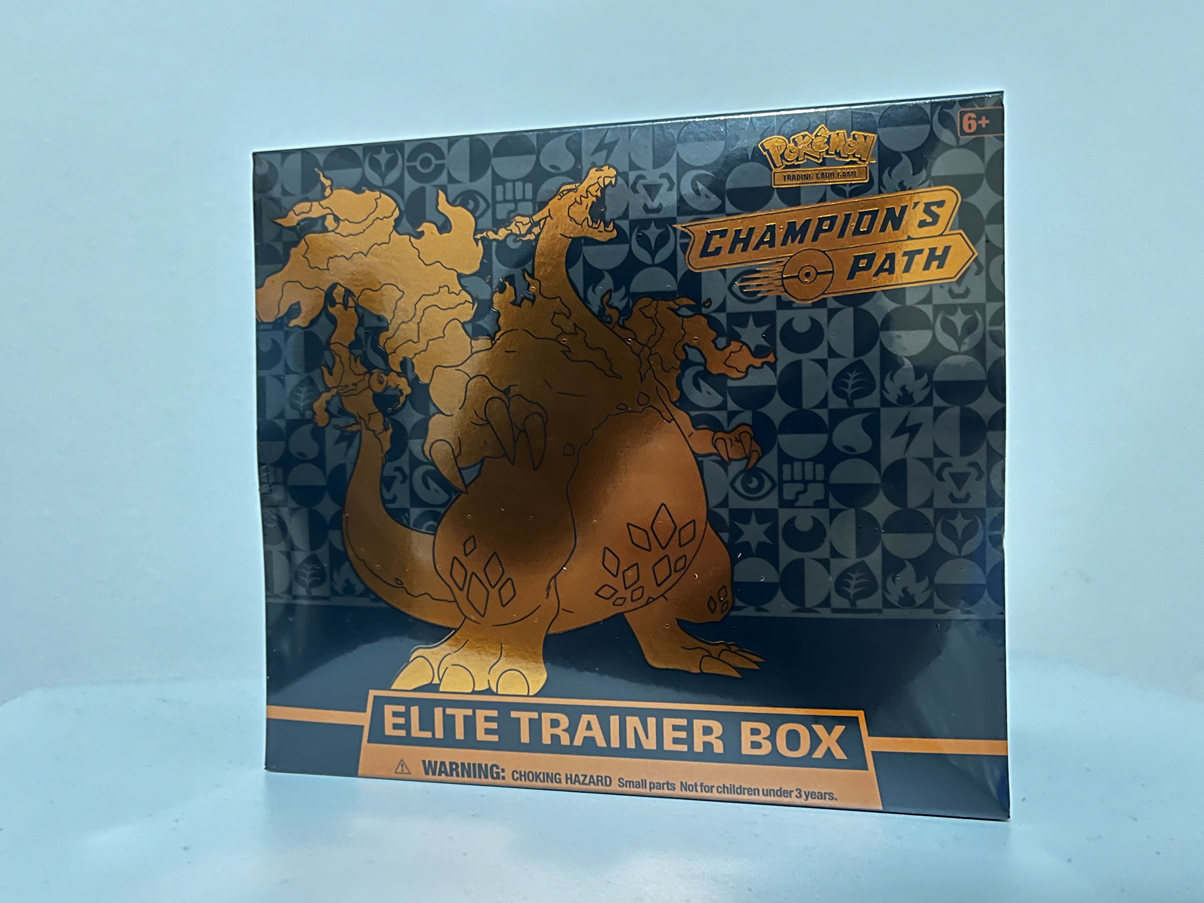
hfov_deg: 67.3
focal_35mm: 26
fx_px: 904
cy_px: 452
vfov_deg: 53.1
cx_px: 602
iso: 1000
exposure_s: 1/20
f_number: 1.6
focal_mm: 5.1
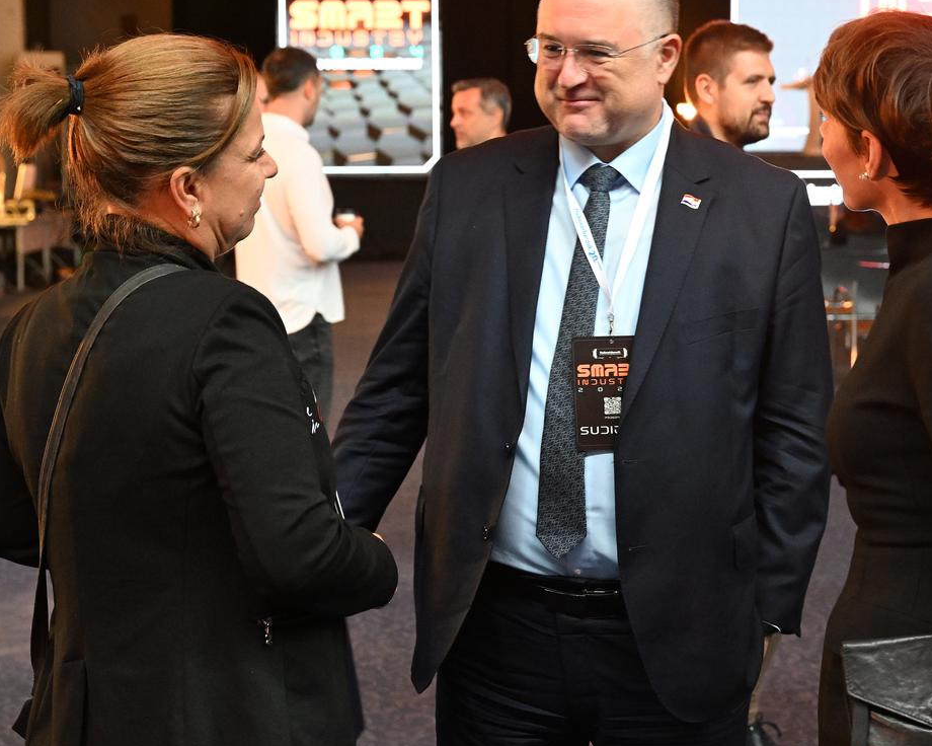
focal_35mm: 80
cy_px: 406
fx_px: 2207
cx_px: 548
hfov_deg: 23.8
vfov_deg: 19.2
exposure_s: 1/30
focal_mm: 49
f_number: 5
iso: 5000
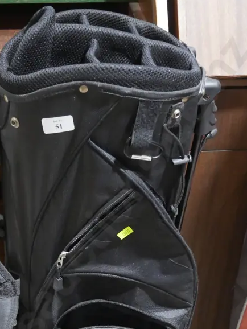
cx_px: 67
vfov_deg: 24.5
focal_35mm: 78
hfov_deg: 18.8
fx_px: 742
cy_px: 277
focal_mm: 22
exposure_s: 1/60
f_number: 4.7
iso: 2000
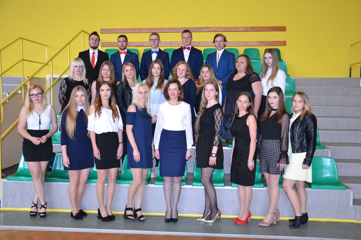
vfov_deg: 36.9
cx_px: 180
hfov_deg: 53.1
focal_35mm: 36
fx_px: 361
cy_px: 120
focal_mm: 24
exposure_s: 1/60
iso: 640
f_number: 3.8
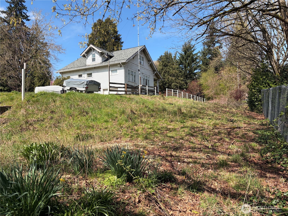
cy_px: 108
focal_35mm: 26
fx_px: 216
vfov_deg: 53.1
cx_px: 144
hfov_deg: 67.3
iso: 64
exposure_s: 1/2451
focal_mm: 5.96
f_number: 1.6
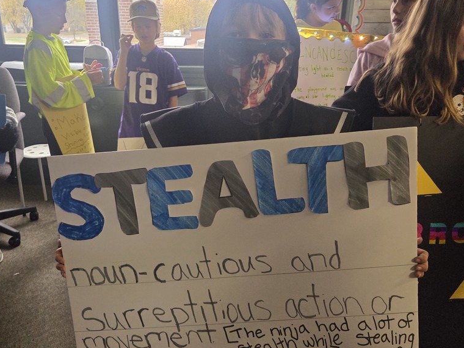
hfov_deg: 58.4
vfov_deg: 45.4
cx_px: 230
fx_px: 416
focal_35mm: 31
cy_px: 188
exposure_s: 1/120
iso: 500
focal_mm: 5.4
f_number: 1.8
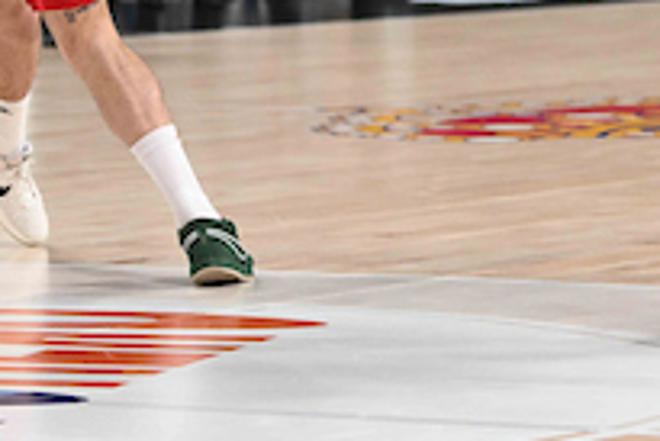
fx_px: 4935
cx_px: 692
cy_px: -167
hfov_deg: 7.6
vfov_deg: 5.1
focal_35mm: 269
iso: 2500
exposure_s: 1/1600
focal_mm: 92
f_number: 3.5
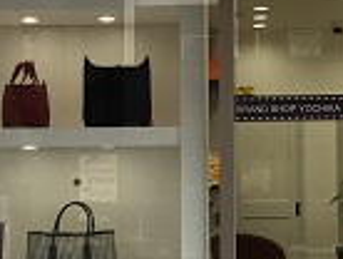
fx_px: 1251
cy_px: 102
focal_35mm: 126
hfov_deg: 15.6
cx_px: 204
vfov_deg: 11.8
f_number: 2.2
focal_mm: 4.15
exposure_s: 1/120
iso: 25
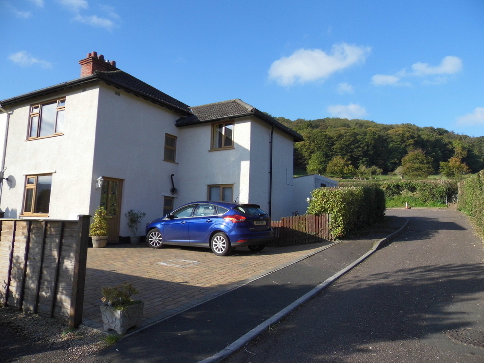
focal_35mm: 25
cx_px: 242
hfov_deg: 69.4
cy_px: 182
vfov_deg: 54.9
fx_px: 350
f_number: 3
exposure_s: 1/1000
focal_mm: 4.5
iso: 100
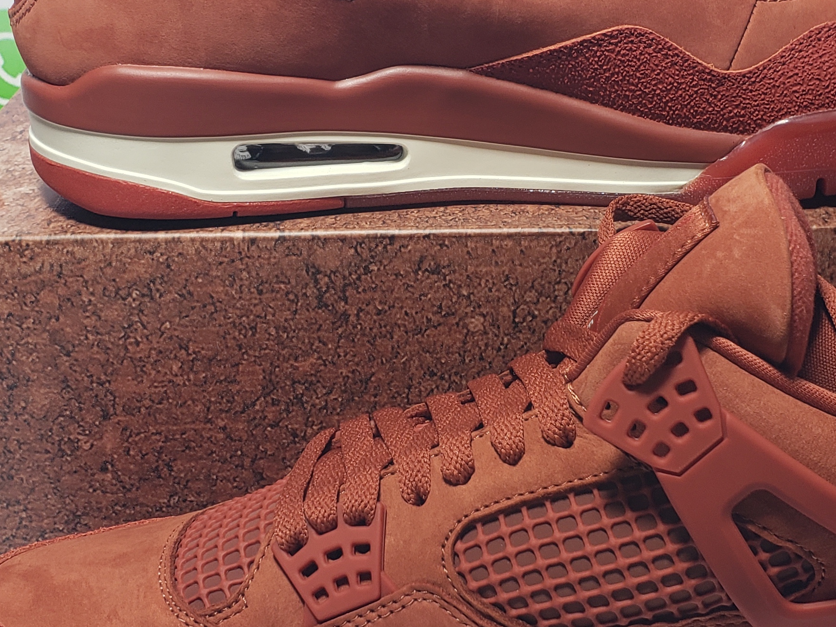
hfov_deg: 32.1
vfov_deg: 24.4
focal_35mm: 60
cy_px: 285
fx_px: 1449
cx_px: 497
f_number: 2.4
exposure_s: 1/126
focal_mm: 4.3
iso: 50
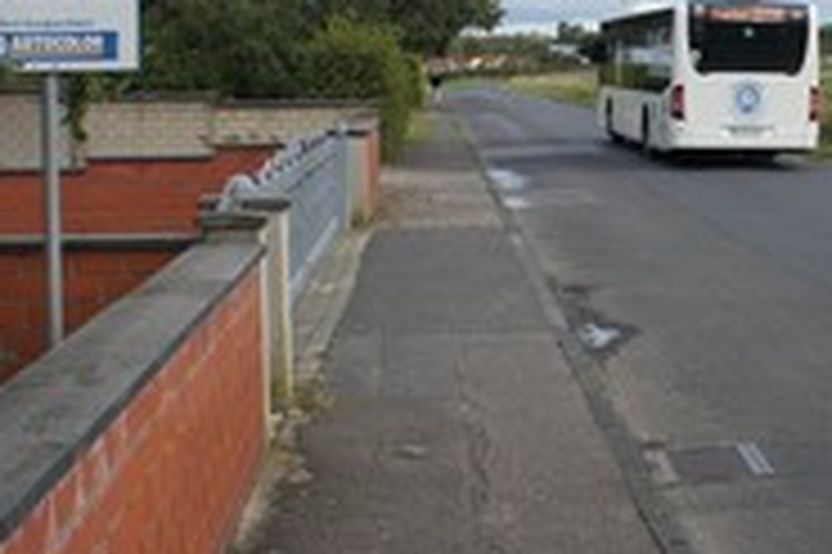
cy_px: 77
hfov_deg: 28.8
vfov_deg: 20.0
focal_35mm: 67
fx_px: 1547
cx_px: 765
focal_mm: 18
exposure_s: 1/250
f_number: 7.1
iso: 400
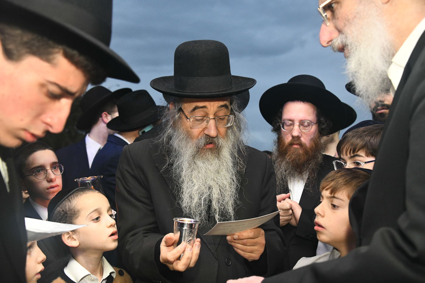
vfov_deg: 30.5
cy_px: 142
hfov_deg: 44.5
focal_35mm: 44
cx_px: 212
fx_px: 519
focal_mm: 44
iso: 3200
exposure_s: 1/125
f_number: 5.6
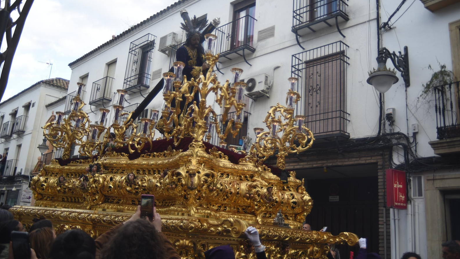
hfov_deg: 58.0
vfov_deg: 34.6
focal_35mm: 34
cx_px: 232
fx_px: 415
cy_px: 113
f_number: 3.5
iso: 100
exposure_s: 1/250
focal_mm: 32
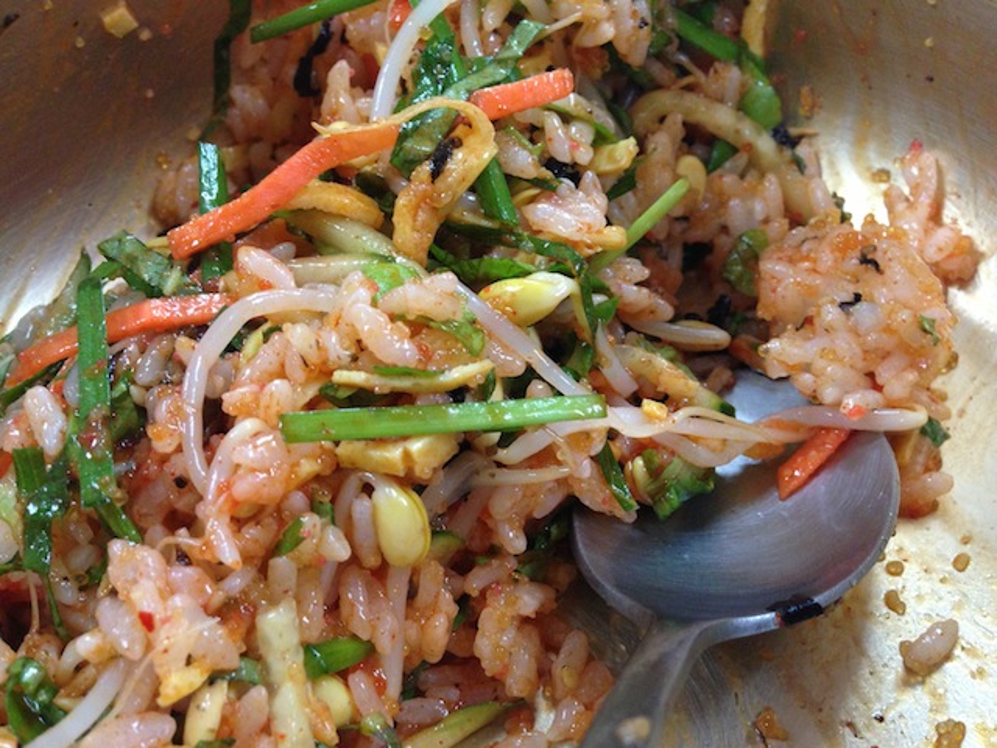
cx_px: 498
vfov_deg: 42.9
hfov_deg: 55.4
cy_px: 374
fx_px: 950
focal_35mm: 33
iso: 250
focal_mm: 4.13
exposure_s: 1/20
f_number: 2.4
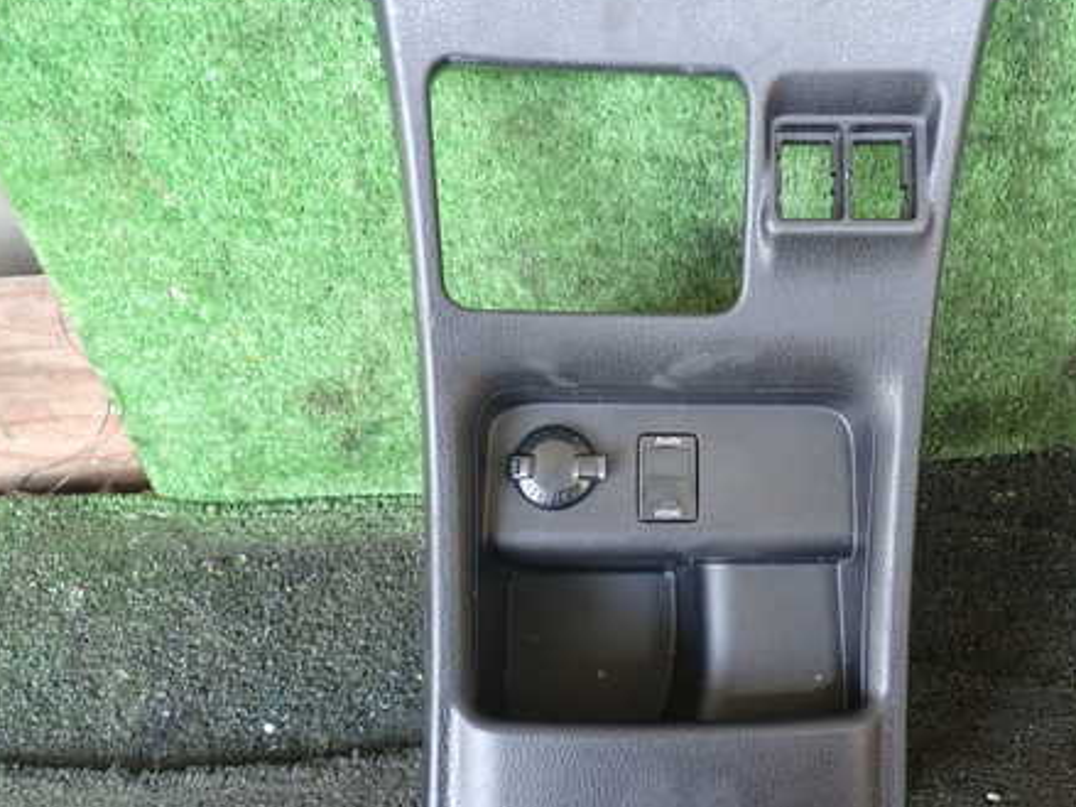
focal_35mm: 41
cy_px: 378
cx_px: 667
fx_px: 1274
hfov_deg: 45.4
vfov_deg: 35.1
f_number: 2.3
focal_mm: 5.4
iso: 200
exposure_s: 1/30
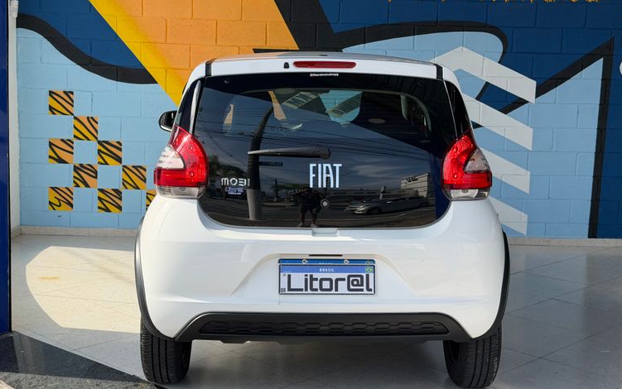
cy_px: 197
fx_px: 882
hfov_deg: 38.9
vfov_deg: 24.9
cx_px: 311
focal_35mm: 52
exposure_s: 1/2208
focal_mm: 6.76
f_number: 1.78
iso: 80
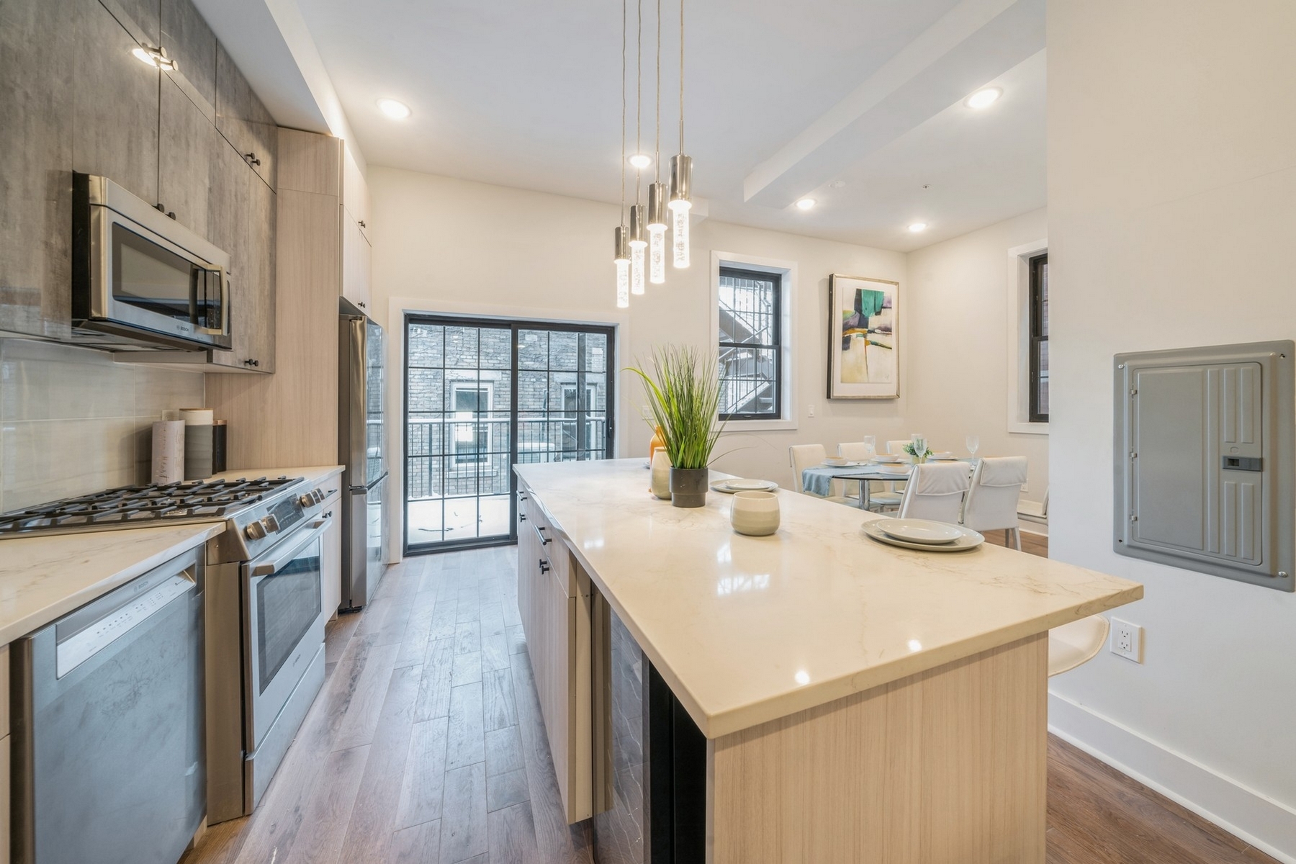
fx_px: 432
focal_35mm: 12
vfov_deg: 90.0
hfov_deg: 112.6
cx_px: 648
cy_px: 432
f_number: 11
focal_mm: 12
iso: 200
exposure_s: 1/1.25
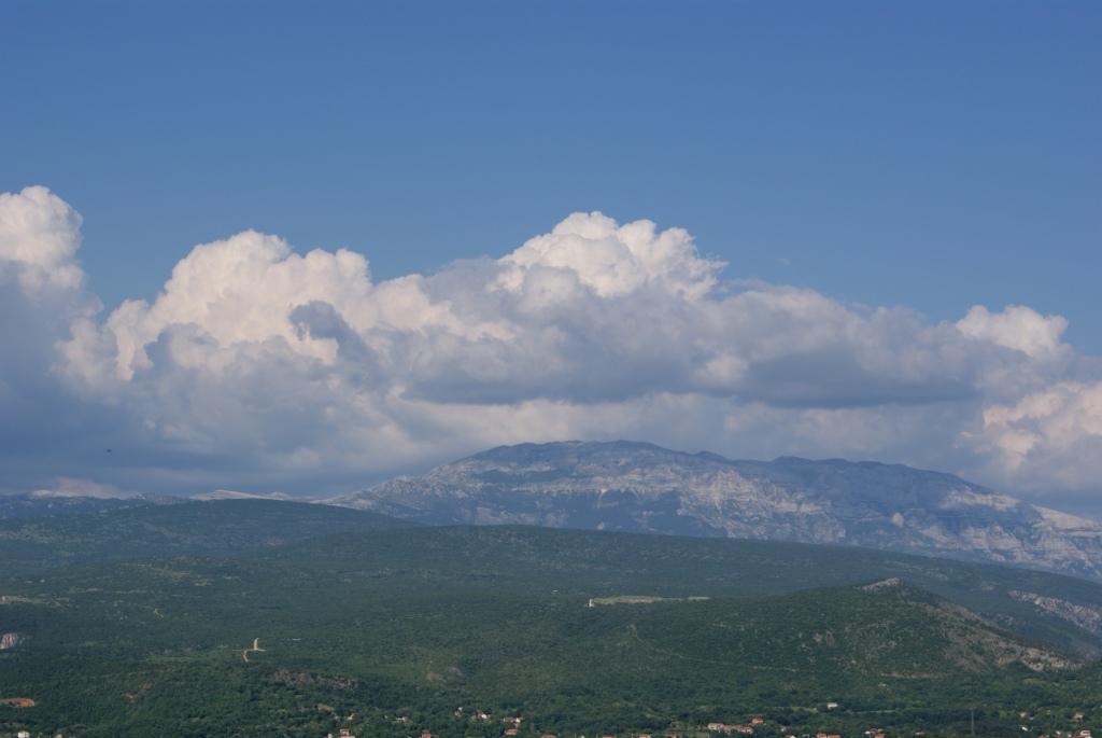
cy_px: 369
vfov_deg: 18.2
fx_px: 2298
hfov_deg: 27.0
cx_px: 551
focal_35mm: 75
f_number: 9
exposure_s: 1/500
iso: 100
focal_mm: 50
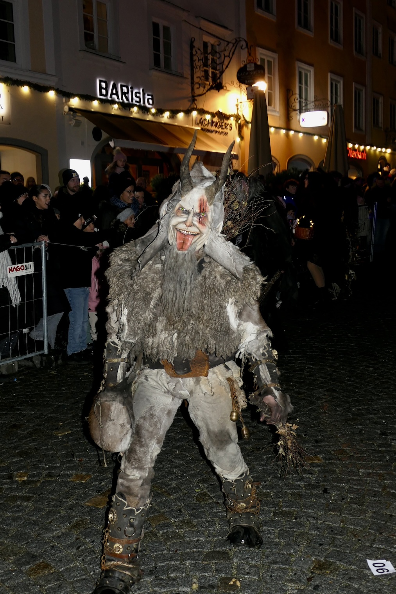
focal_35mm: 41
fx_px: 677
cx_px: 198
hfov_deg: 32.6
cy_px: 297
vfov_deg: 47.4
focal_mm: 14.9
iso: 400
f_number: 3.4
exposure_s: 1/8
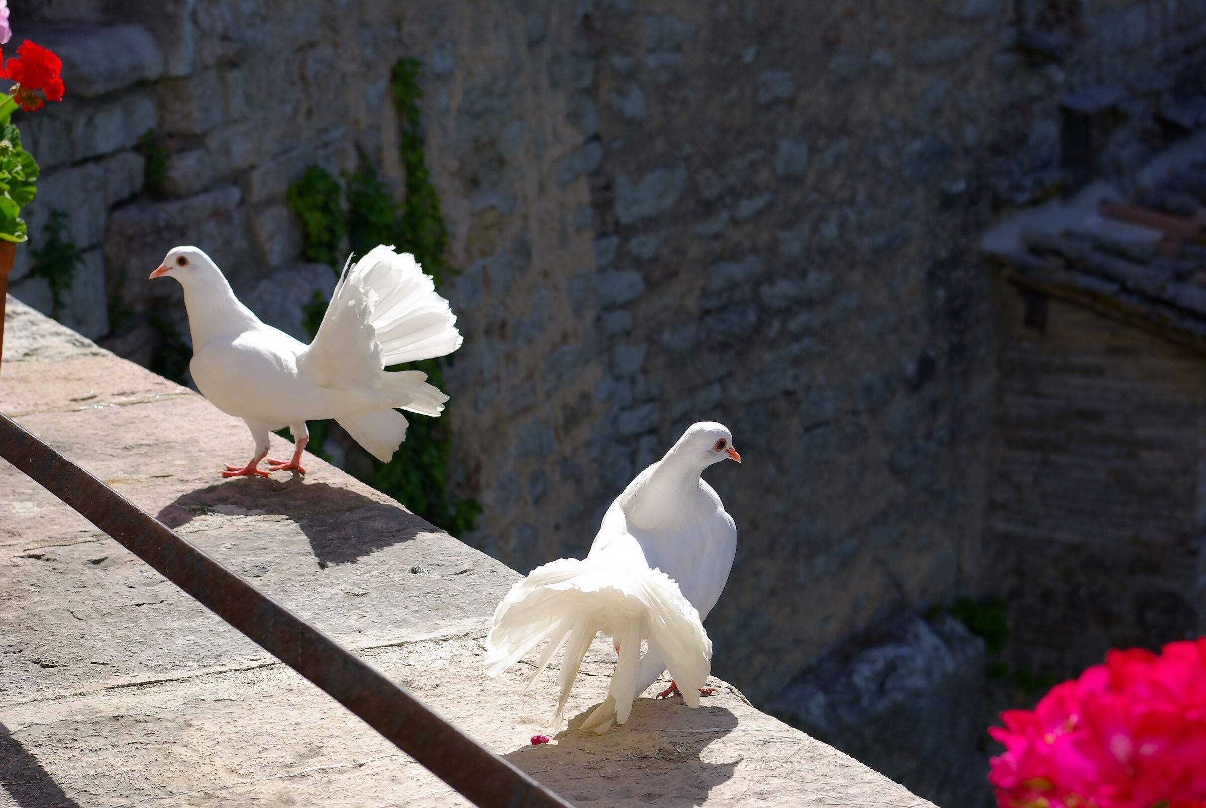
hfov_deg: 24.6
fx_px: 2767
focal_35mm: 82
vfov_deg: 16.6
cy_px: 404
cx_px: 603
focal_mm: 55
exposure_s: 1/180
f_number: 9.5
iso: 100
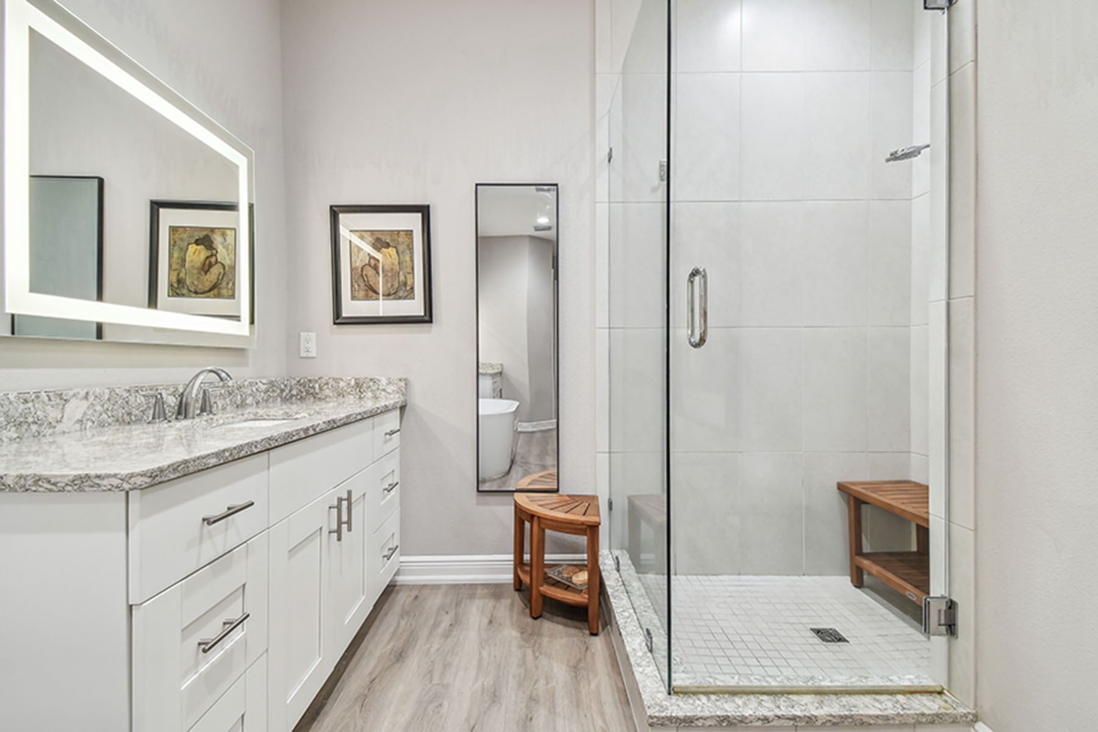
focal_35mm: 15
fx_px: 457
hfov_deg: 100.4
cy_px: 366
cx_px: 549
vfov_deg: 77.3
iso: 100
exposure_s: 1/4
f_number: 7.1
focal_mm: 10
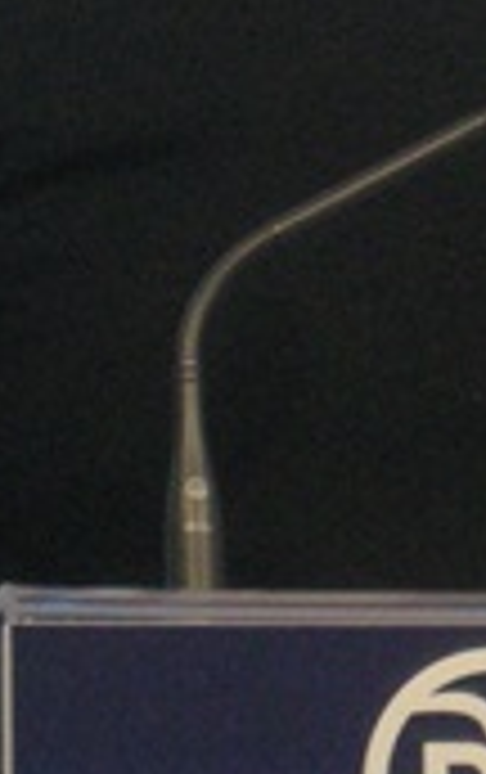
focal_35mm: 472
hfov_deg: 2.8
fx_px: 9969
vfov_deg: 4.4
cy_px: -4
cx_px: 441
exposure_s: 1/60
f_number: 4.7
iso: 287
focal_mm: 17.1
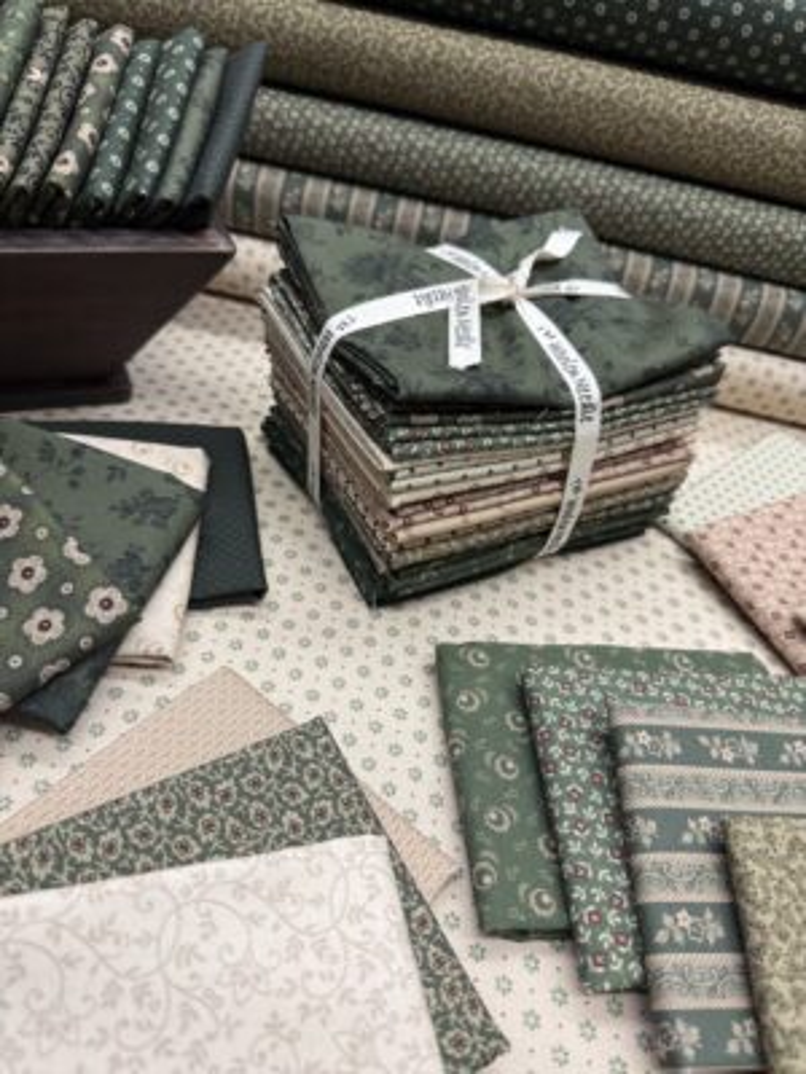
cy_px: 537
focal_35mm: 24
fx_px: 745
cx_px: 403
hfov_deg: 56.8
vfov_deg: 71.6
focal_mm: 6.76
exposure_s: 1/120
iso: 200
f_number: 1.78
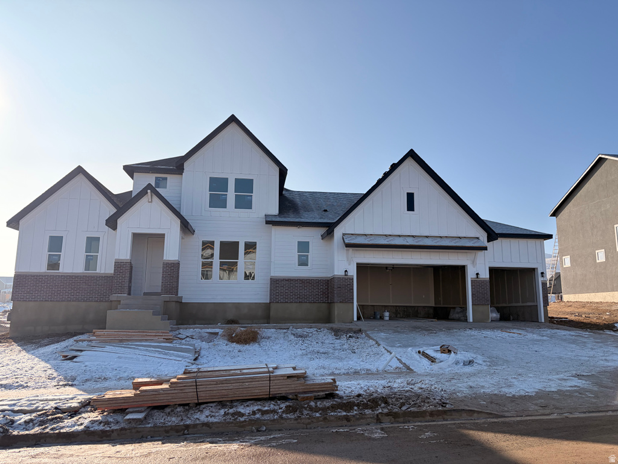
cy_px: 232
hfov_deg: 67.3
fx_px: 464
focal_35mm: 26
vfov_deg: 53.1
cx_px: 309
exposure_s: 1/4329
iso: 64
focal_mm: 5.96
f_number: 1.6
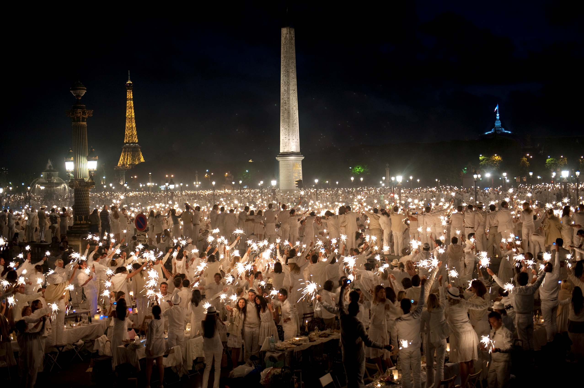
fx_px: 811
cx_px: 292
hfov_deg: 39.6
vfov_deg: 27.0
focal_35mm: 50
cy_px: 194
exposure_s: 1/20
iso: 500
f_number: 3.2
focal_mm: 50
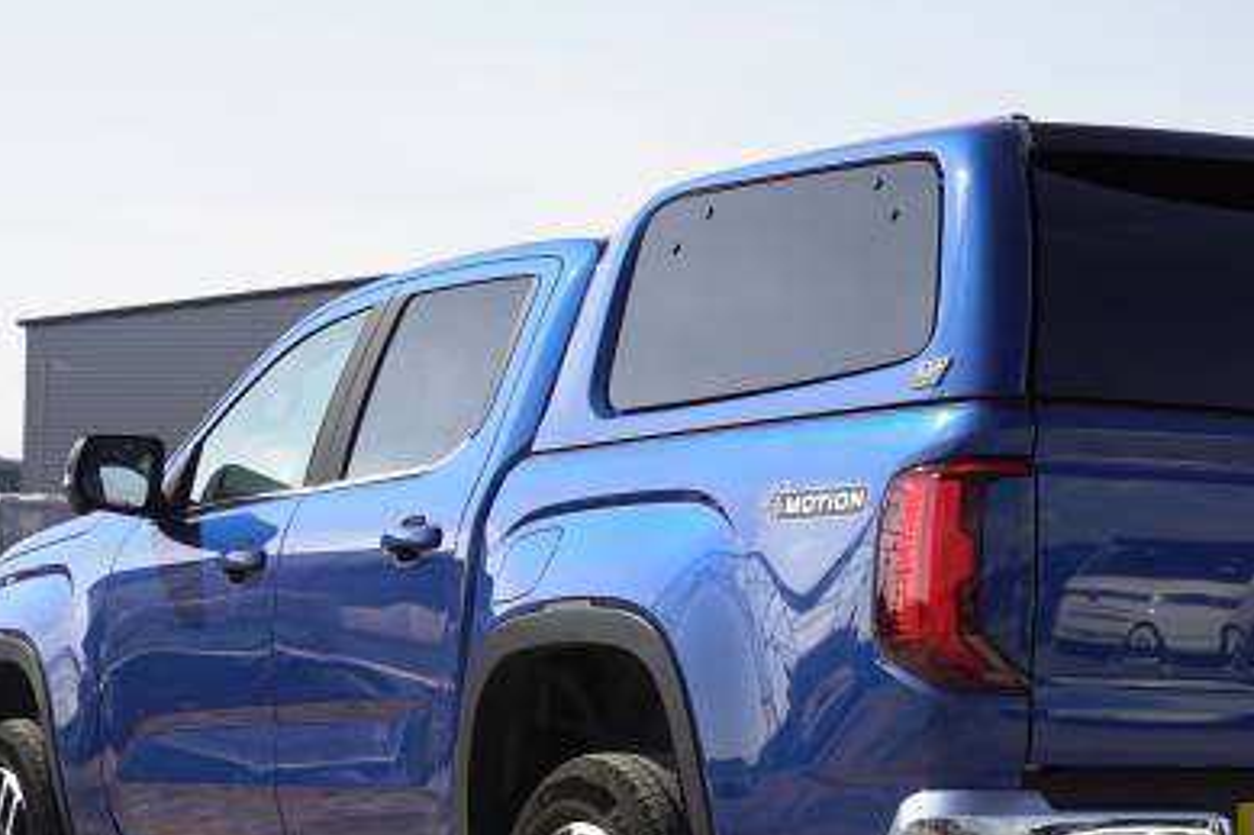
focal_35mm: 108
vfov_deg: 12.7
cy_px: 622
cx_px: 896
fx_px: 3748
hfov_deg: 18.9
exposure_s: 1/320
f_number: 9
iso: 400
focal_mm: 65.4
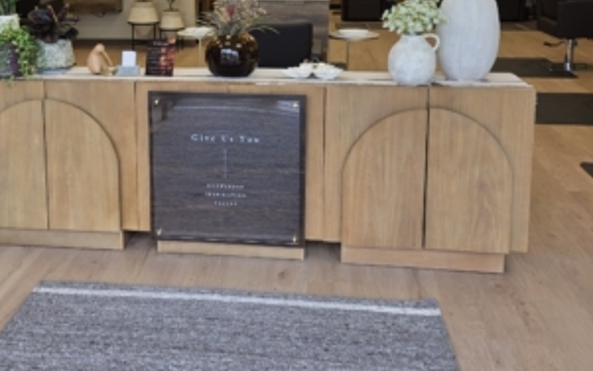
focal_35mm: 48
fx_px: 776
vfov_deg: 26.3
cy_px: 65
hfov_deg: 41.3
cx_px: 199
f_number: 1.8
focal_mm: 5.4
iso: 25
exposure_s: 1/140
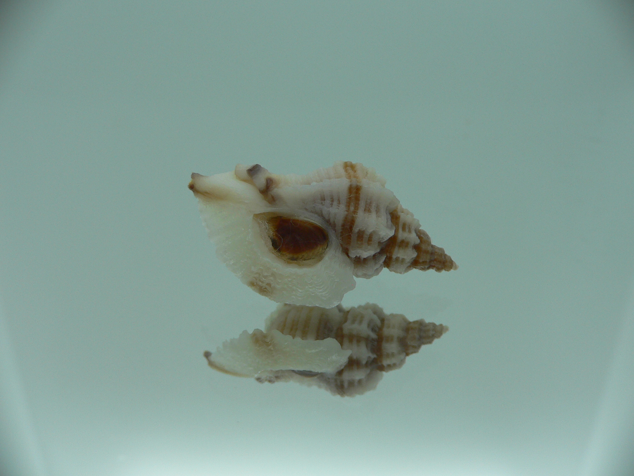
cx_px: 317
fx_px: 641
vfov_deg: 40.7
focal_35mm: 35
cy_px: 238
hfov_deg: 52.6
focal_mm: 4.6
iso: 80
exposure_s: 1/80
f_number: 2.8
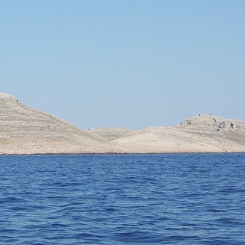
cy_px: 83
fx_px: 1241
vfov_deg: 11.3
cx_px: 30
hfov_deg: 11.2
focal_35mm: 155
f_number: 5
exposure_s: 1/1152
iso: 100
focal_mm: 9.92
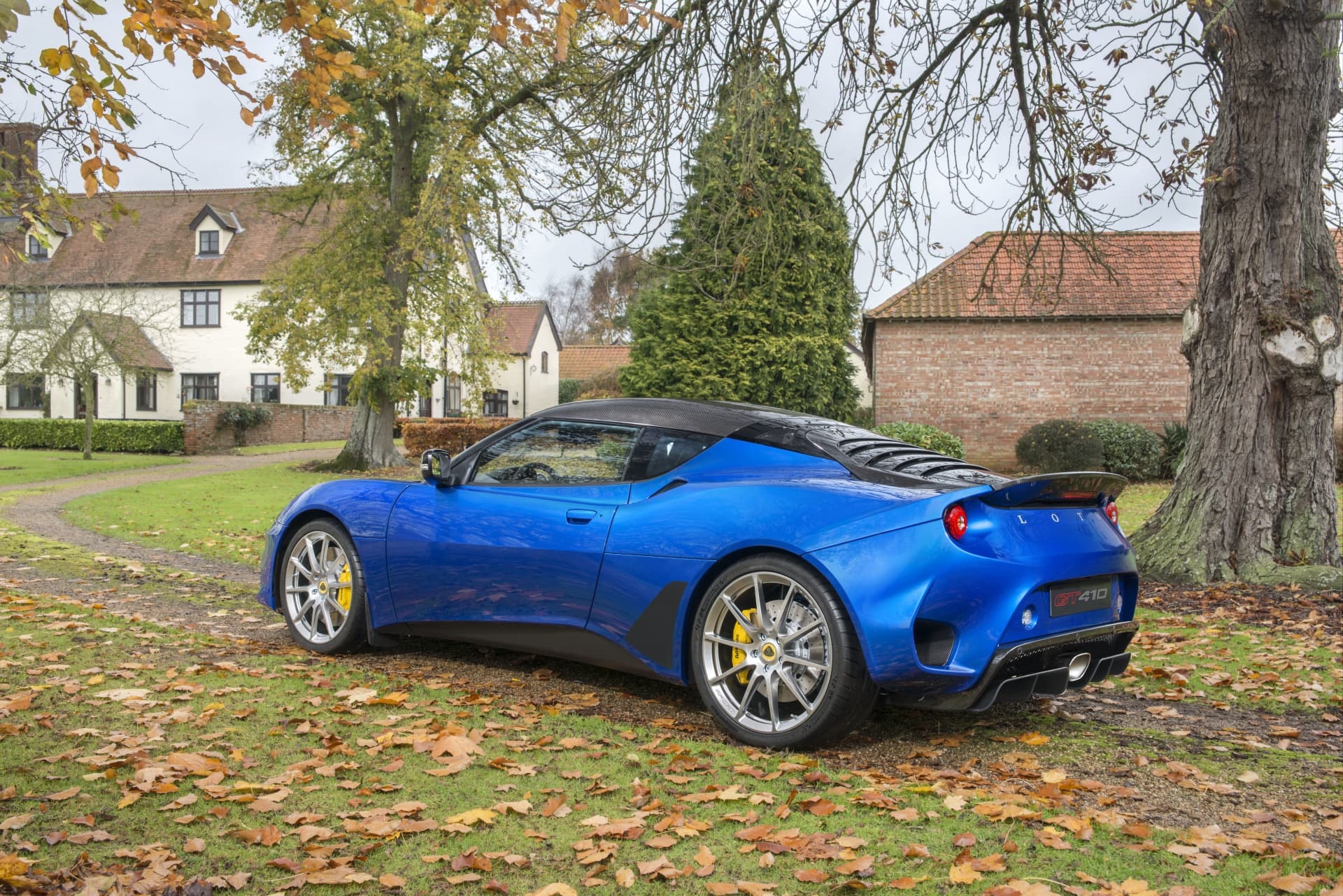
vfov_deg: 35.1
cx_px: 672
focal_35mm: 38
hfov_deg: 50.7
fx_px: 1418
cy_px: 448
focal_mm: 38
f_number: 11
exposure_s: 1/60
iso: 400
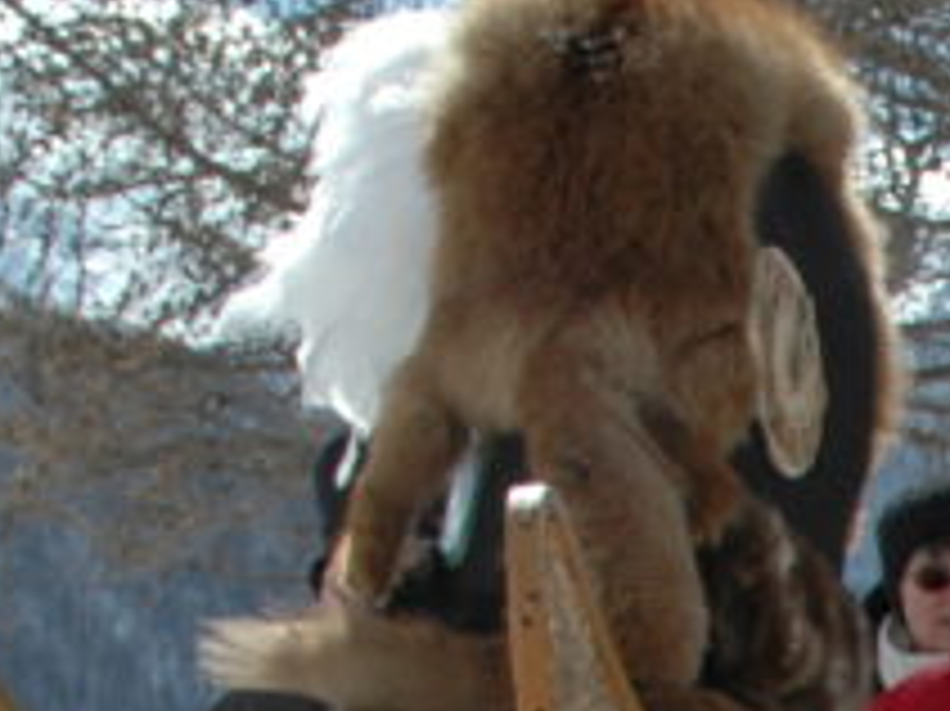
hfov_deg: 13.7
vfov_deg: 10.8
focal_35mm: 126
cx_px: 1814
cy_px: 1384
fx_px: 3456
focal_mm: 18
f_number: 9.5
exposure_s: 1/350
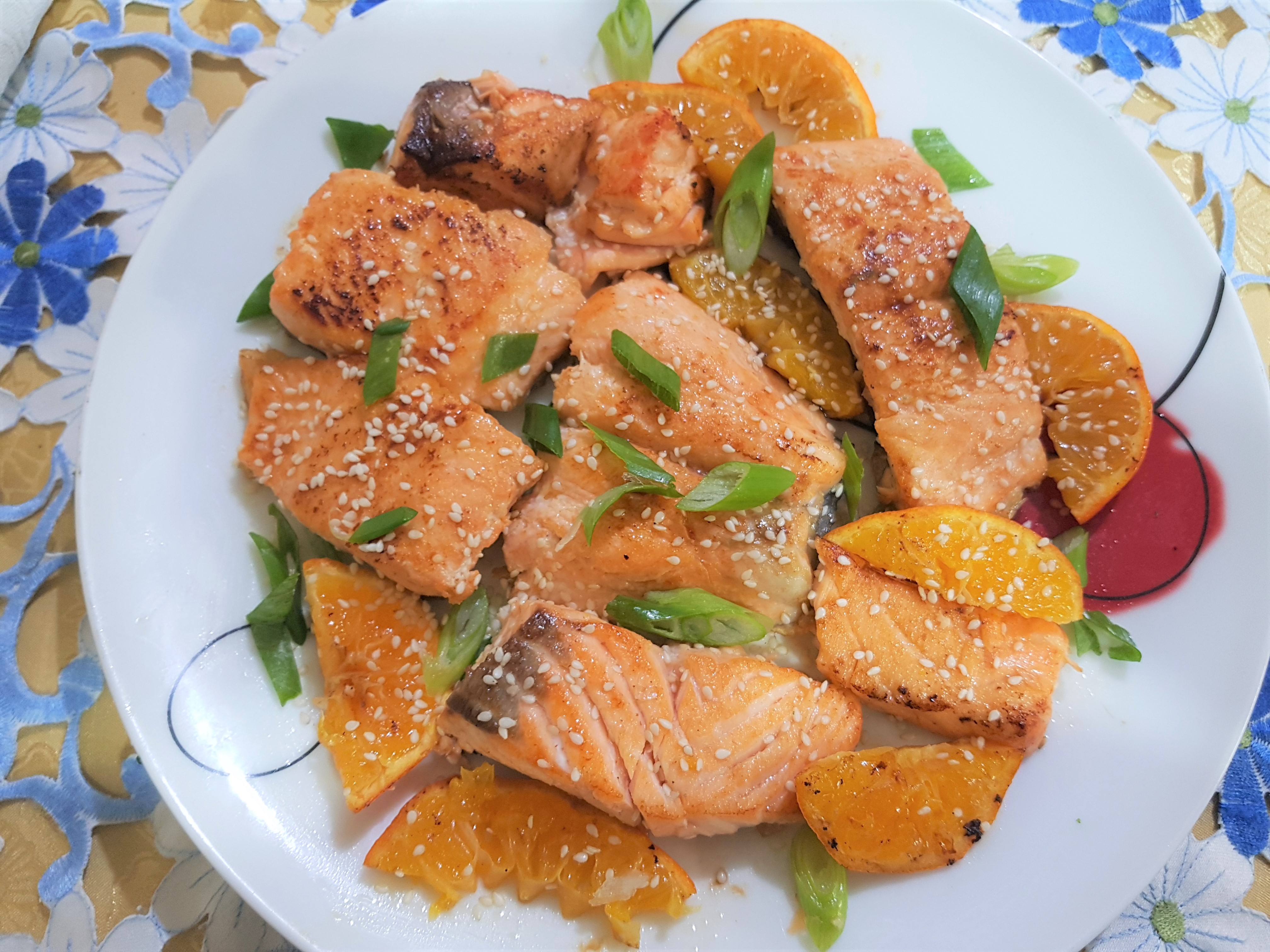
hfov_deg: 67.3
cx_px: 635
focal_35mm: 26
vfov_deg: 53.1
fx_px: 954
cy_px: 476
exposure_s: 1/33
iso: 160
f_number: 1.7
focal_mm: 4.2
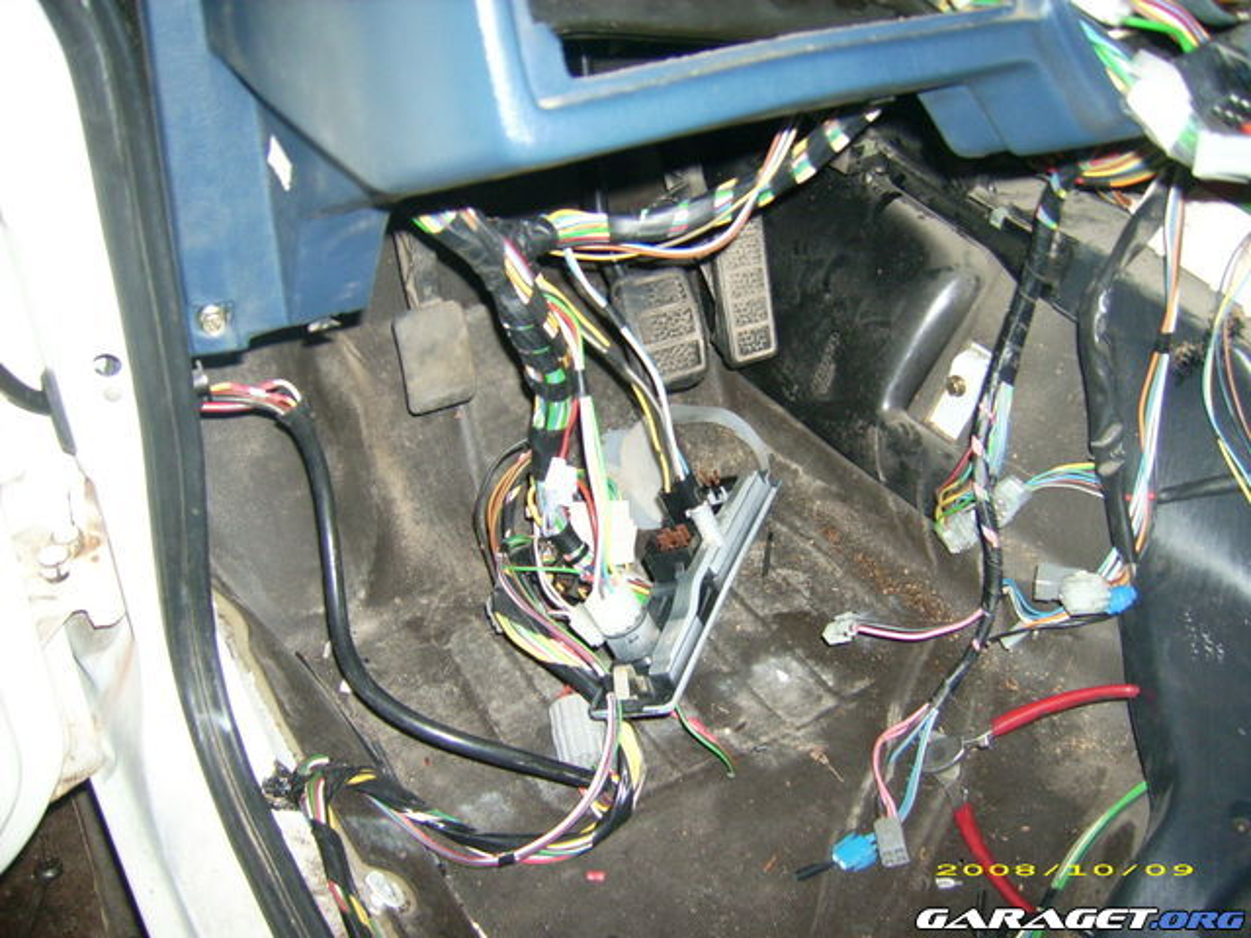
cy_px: 469
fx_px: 1265
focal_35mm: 35
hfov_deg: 52.6
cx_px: 626
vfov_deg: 40.7
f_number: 2.8
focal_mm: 5.95
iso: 100
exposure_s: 1/60
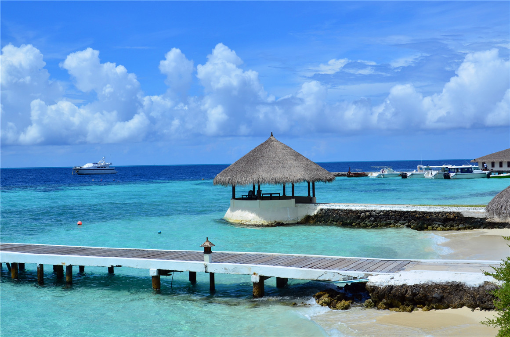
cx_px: 255
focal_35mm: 48
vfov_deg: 27.9
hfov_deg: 41.2
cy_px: 168
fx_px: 678
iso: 100
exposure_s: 1/200
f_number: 14
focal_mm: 32
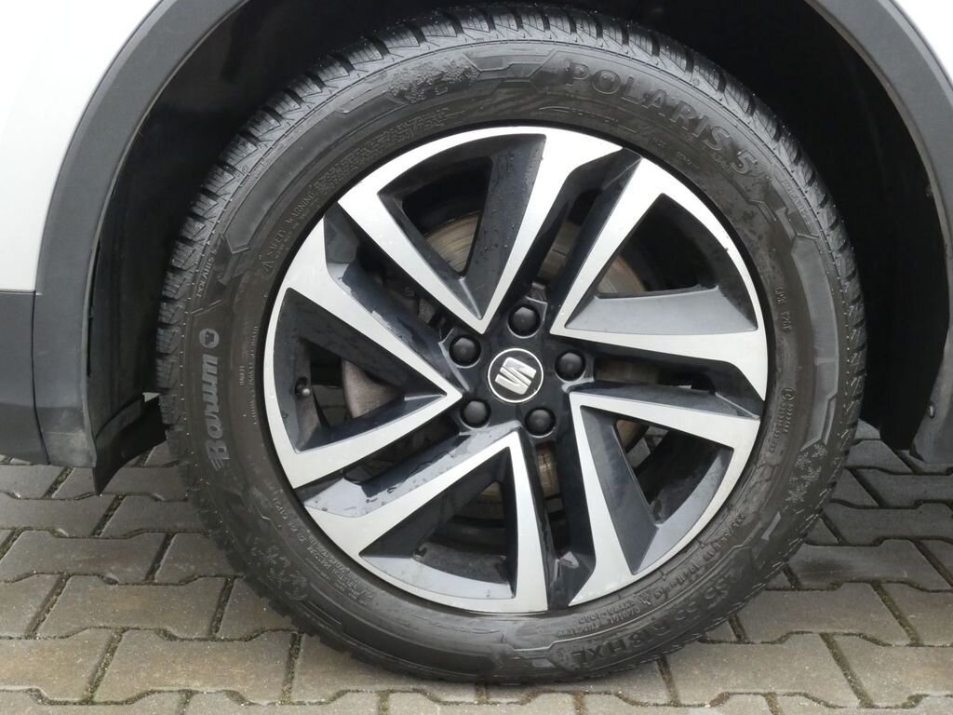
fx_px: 1266
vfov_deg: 31.5
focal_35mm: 46
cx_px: 476
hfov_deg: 41.2
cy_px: 358
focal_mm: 8.2
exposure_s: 1/80
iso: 640
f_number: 5.6
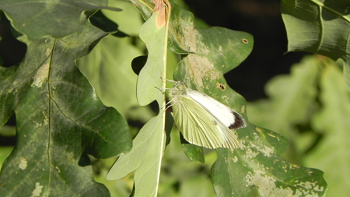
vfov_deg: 4.1
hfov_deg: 7.3
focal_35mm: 294
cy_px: 101
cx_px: 190
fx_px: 2728
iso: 160
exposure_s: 1/269
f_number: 6.3
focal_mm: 44
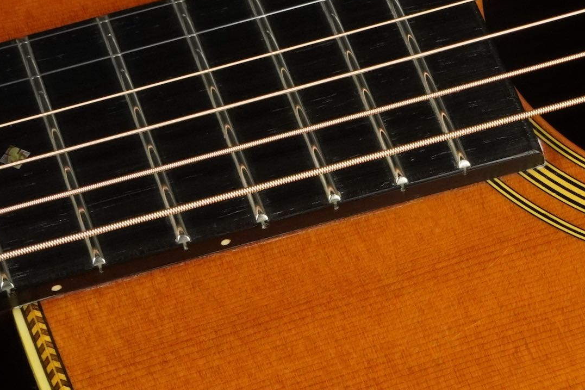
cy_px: 301
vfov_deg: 9.4
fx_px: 2378
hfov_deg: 13.5
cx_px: 767
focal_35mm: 146
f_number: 11
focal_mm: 35
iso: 1600
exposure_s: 1/60
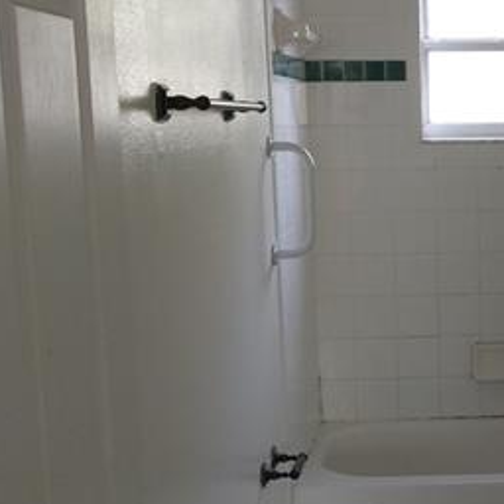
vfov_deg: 32.2
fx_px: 873
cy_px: 282
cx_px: 526
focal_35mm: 53
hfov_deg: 29.6
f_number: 2.2
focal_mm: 3.46
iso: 180
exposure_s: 1/30
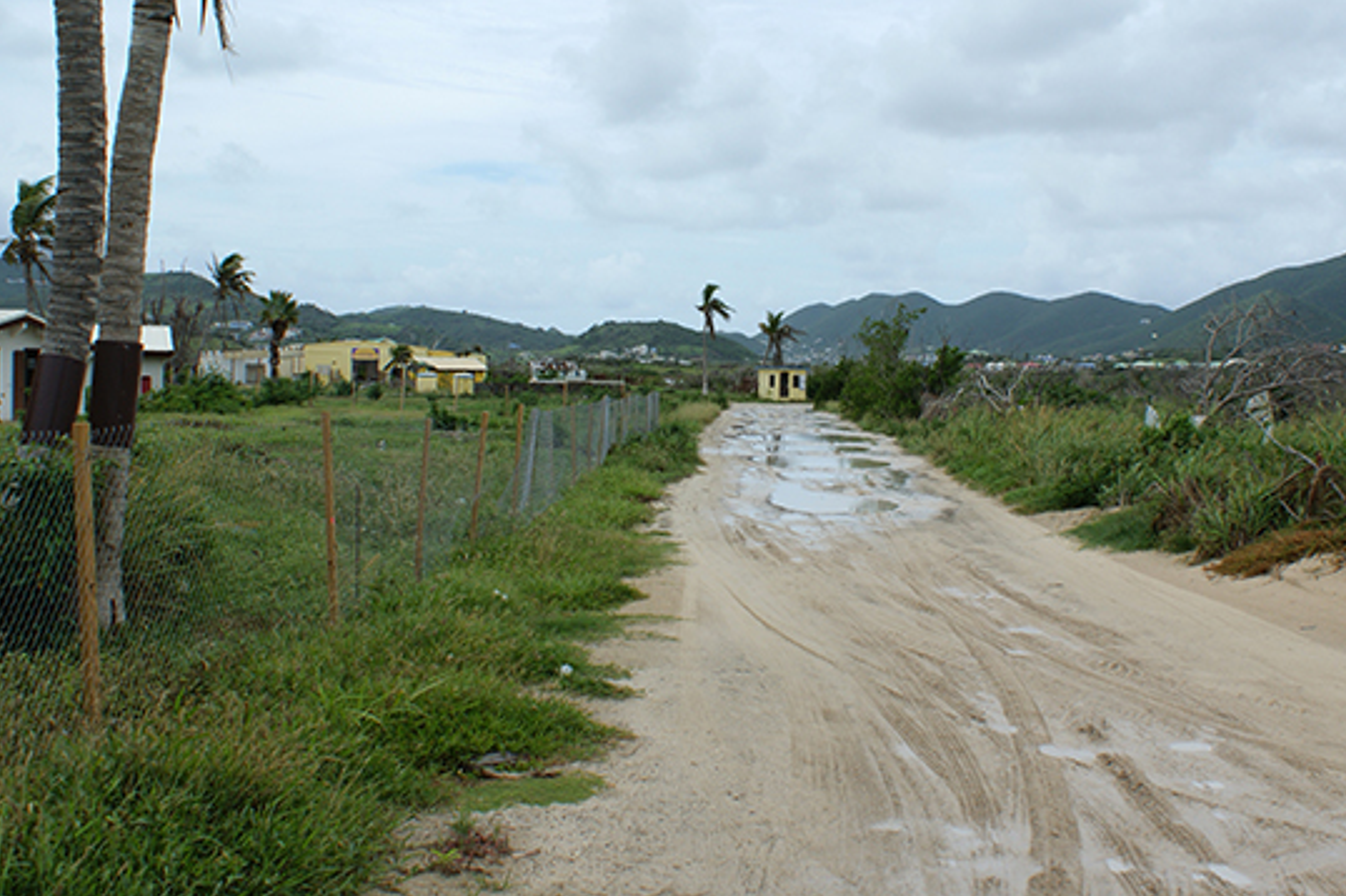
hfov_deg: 49.4
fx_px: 1457
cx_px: 778
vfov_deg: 34.1
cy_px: 370
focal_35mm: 39
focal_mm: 20
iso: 100
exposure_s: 1/250
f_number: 10
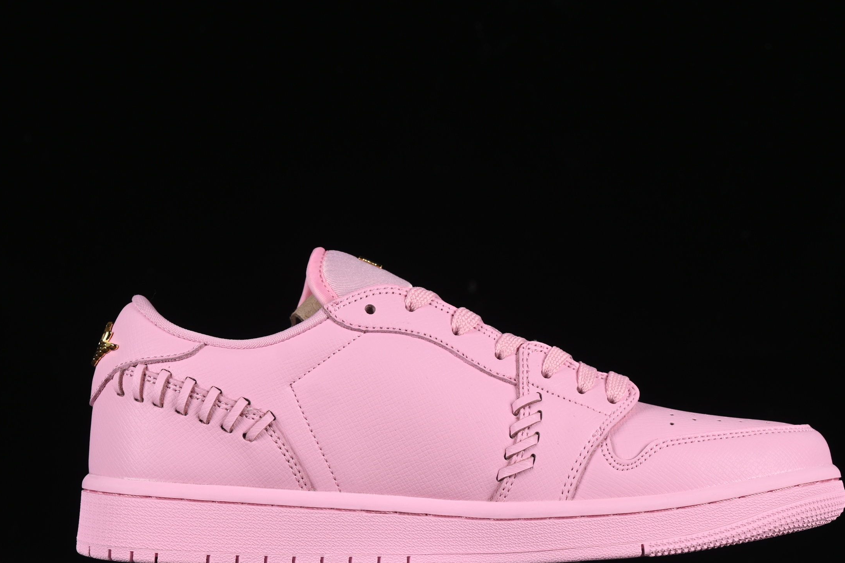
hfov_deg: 21.2
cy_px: 344
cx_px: 450
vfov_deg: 14.2
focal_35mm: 96
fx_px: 2253
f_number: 8
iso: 160
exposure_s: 1/80
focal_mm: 50
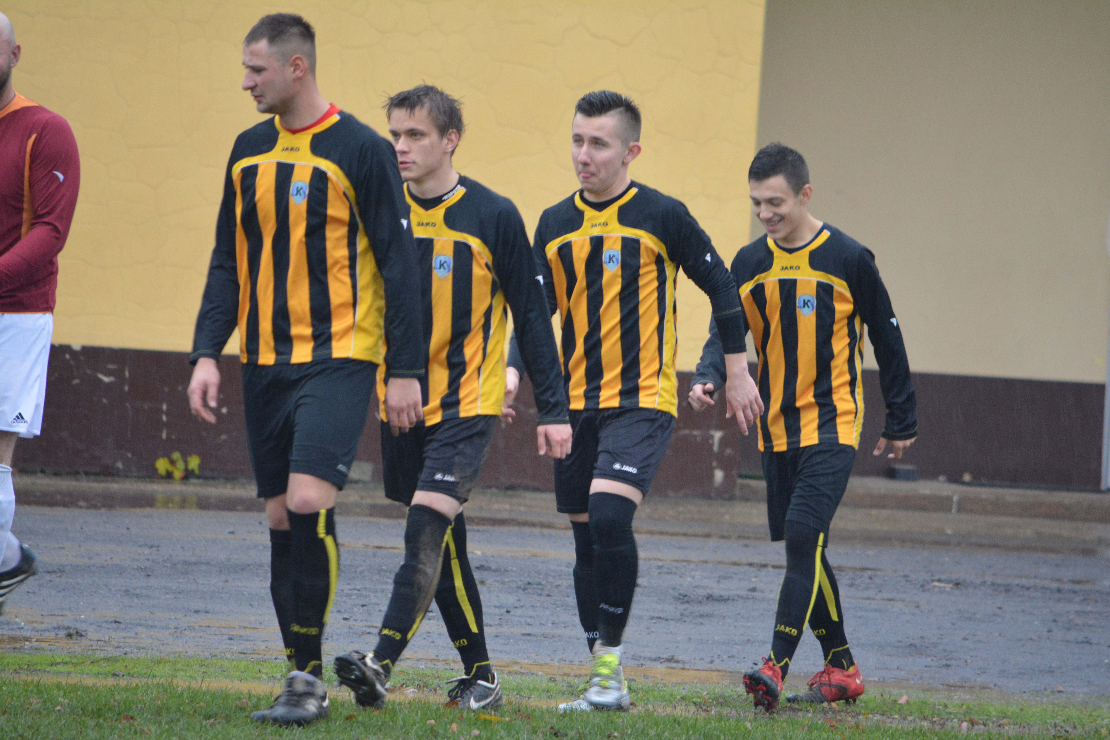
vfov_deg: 3.1
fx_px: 13874
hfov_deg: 4.6
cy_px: 370
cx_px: 555
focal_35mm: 450
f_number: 5.6
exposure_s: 1/125
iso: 1600
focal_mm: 300
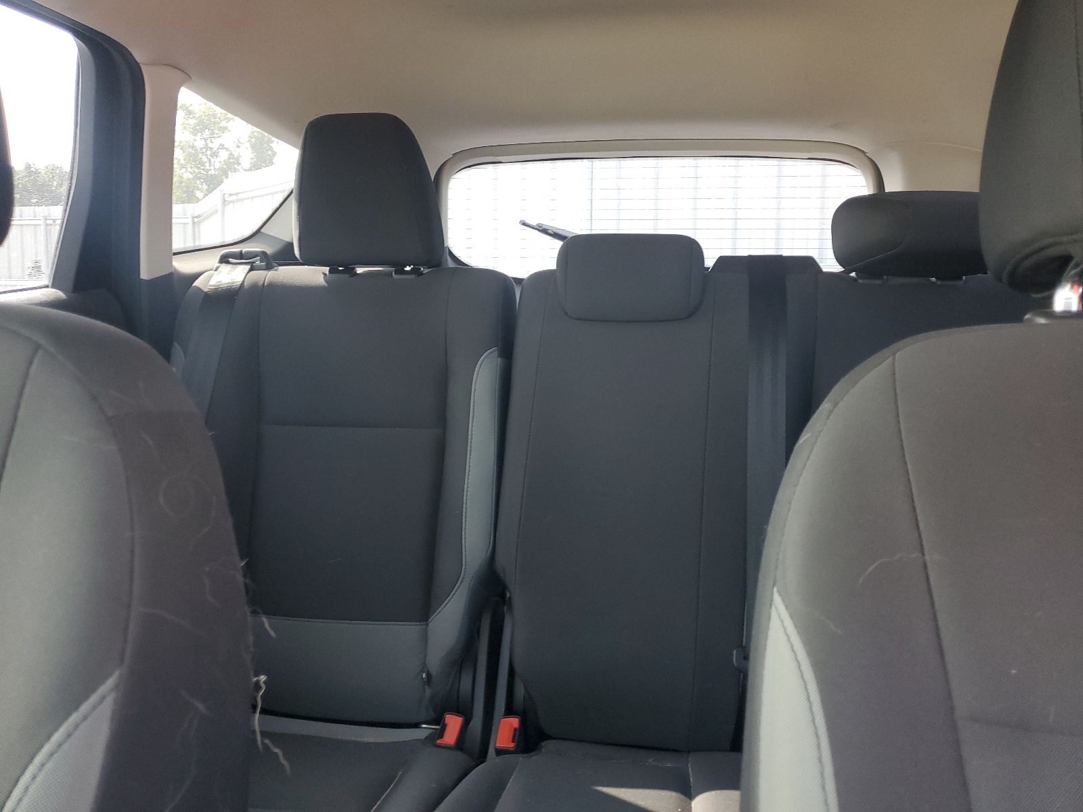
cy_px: 406
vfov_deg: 53.1
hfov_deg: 67.3
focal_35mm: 26
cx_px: 542
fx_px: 813
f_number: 1.5
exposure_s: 1/120
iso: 88
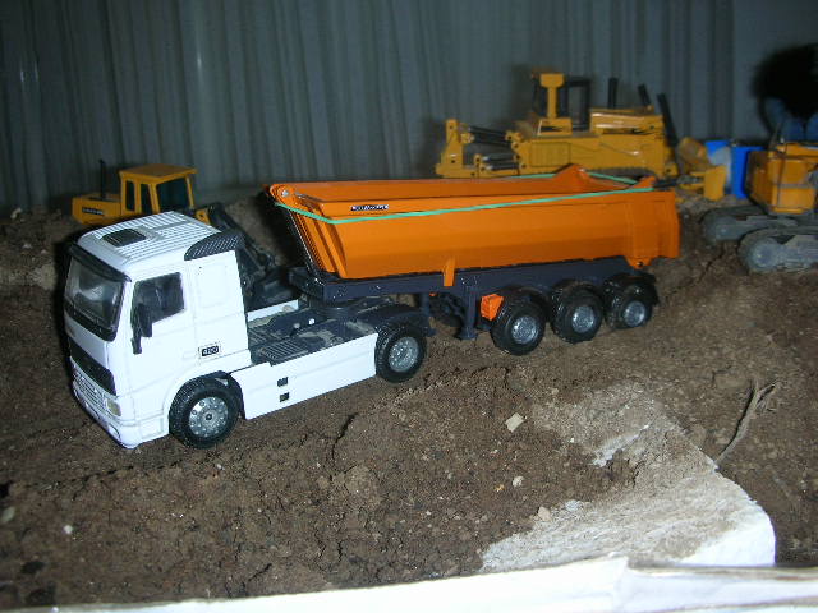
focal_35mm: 35
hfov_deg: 52.6
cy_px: 306
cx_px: 409
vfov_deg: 40.7
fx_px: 827
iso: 50
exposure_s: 1/60.1
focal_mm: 5.8
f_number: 3
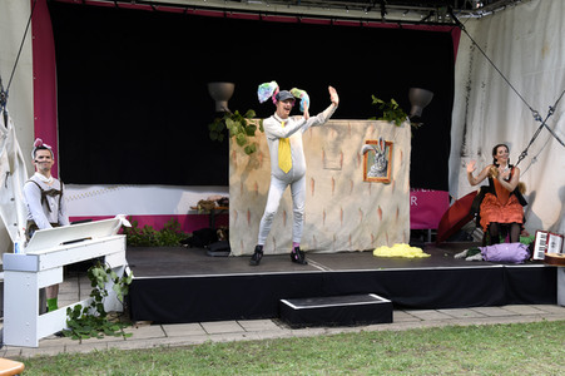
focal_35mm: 44
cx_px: 282
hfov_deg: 44.5
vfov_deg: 30.5
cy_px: 188
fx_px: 690
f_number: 6.3
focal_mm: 44
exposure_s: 1/100
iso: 1000
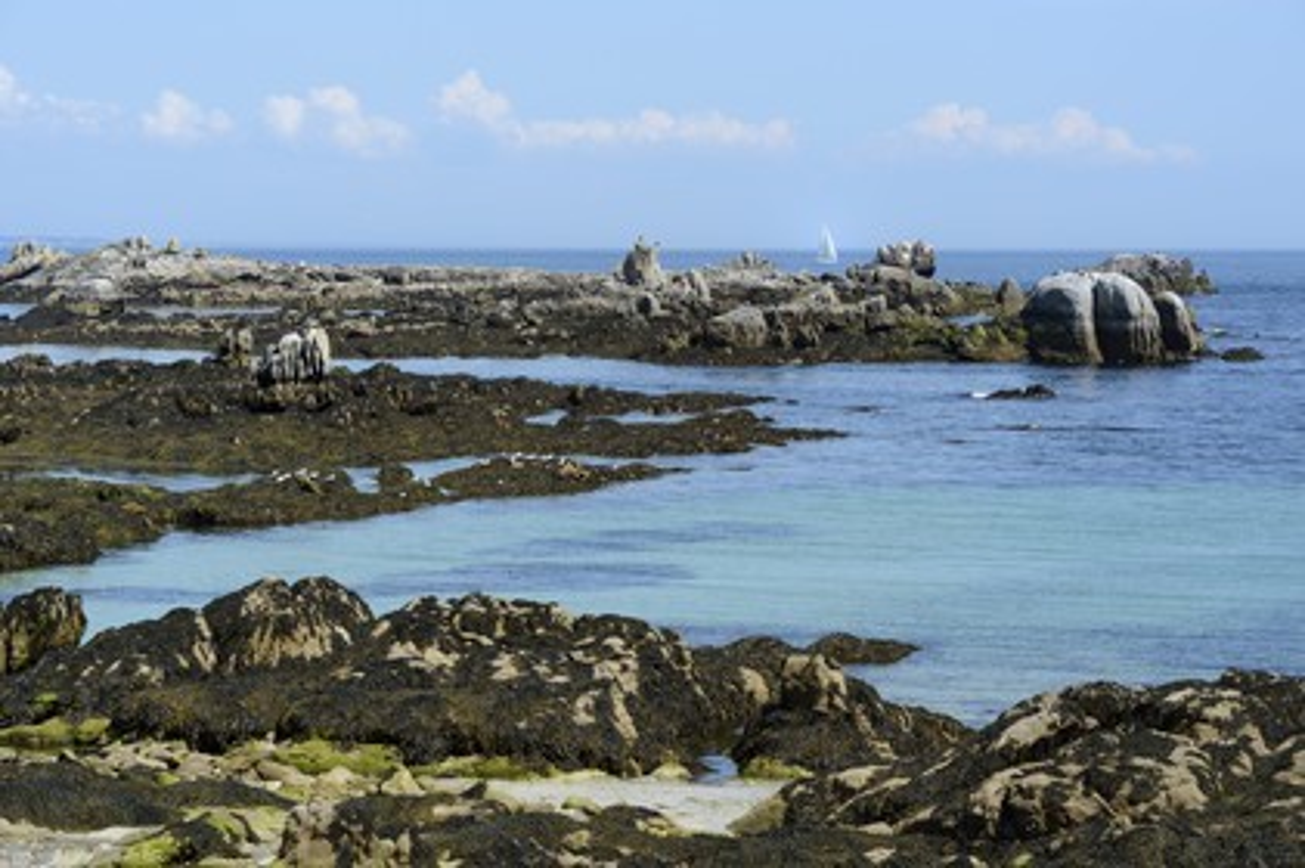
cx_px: 652
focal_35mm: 110
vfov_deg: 12.4
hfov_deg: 18.6
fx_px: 3984
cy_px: 434
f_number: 9
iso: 200
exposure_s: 1/400
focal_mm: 110
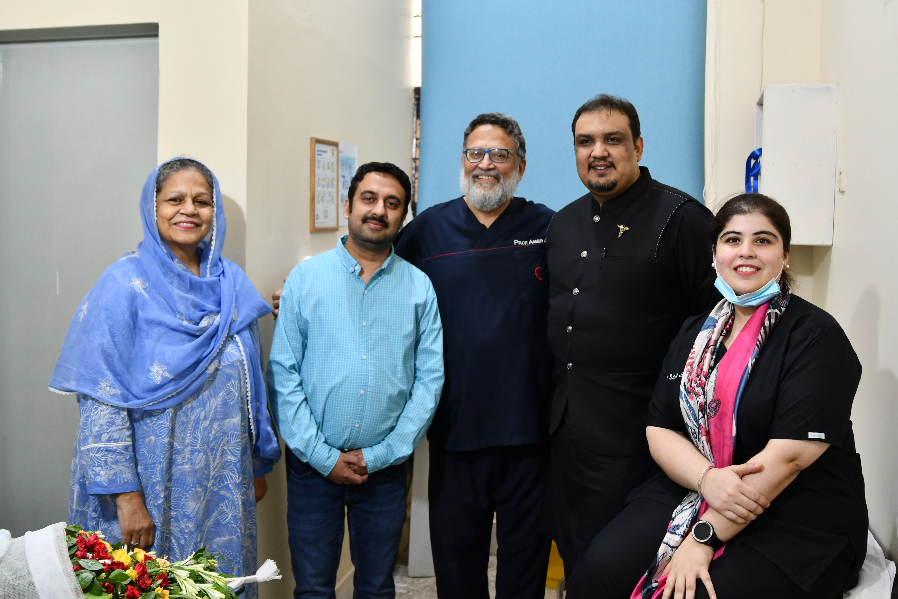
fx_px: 898
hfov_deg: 53.1
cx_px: 449
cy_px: 300
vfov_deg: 36.9
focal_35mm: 36
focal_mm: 24
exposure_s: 1/200
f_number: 2.8
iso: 800
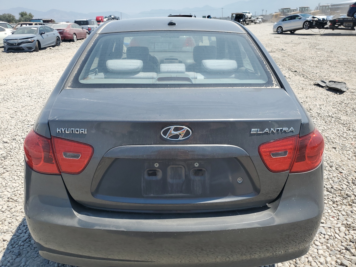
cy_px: 134
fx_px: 267
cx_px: 178
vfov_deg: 53.1
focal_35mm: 26
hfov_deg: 67.3
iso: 50
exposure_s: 1/3333
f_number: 1.5
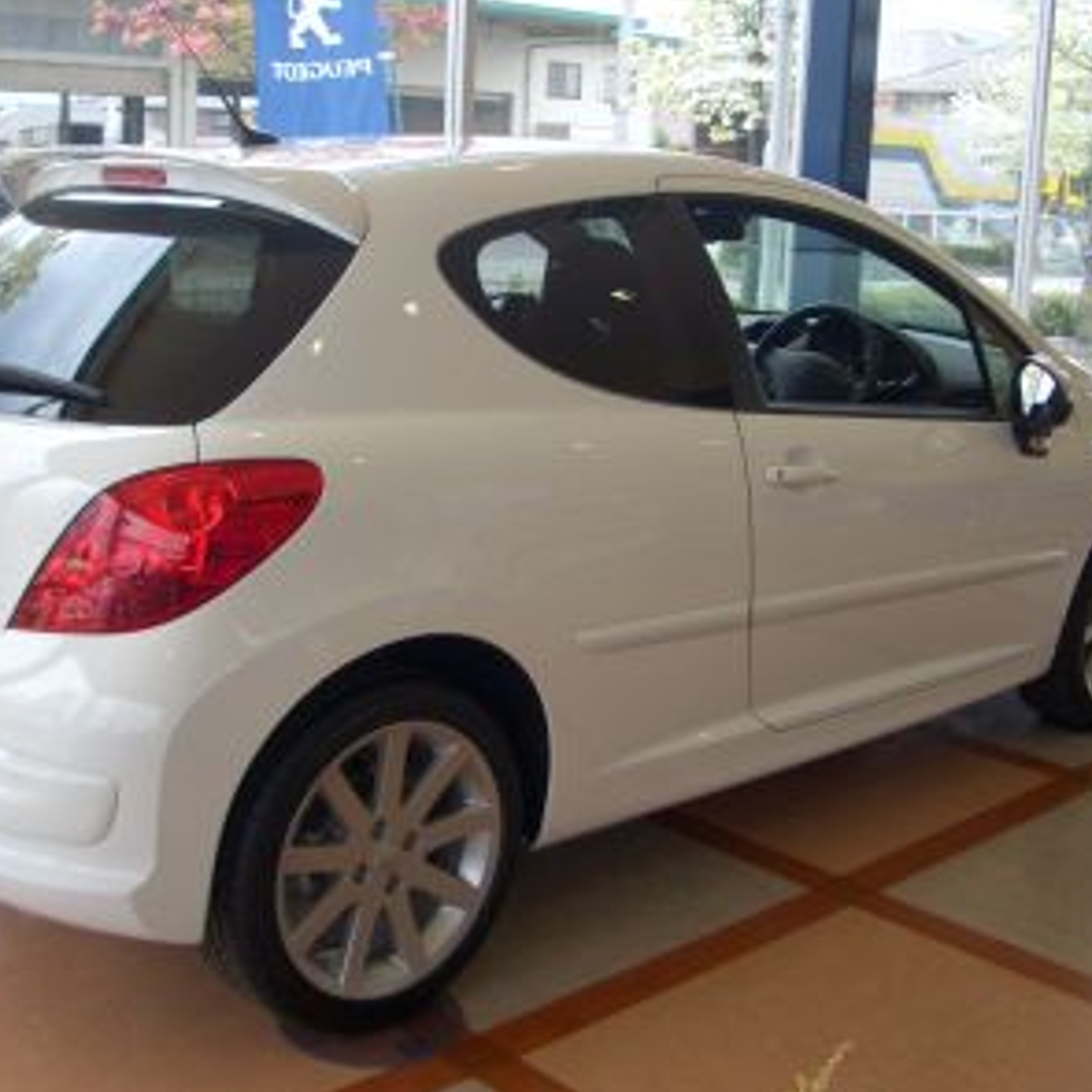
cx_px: 463
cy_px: 548
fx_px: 1499
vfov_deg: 40.0
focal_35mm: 42
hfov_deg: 39.9
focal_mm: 5.8
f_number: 2.6
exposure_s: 1/250
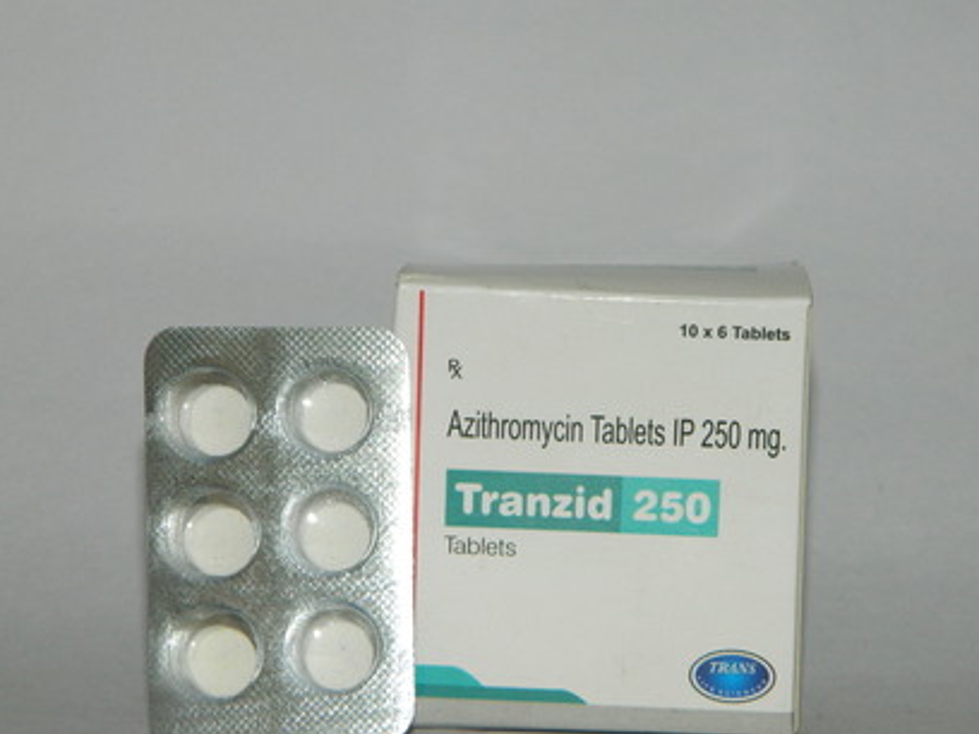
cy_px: 409
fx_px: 2913
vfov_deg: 14.4
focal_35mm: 103
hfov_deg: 19.1
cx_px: 511
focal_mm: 15.1
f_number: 4.2
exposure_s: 1/50
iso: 200
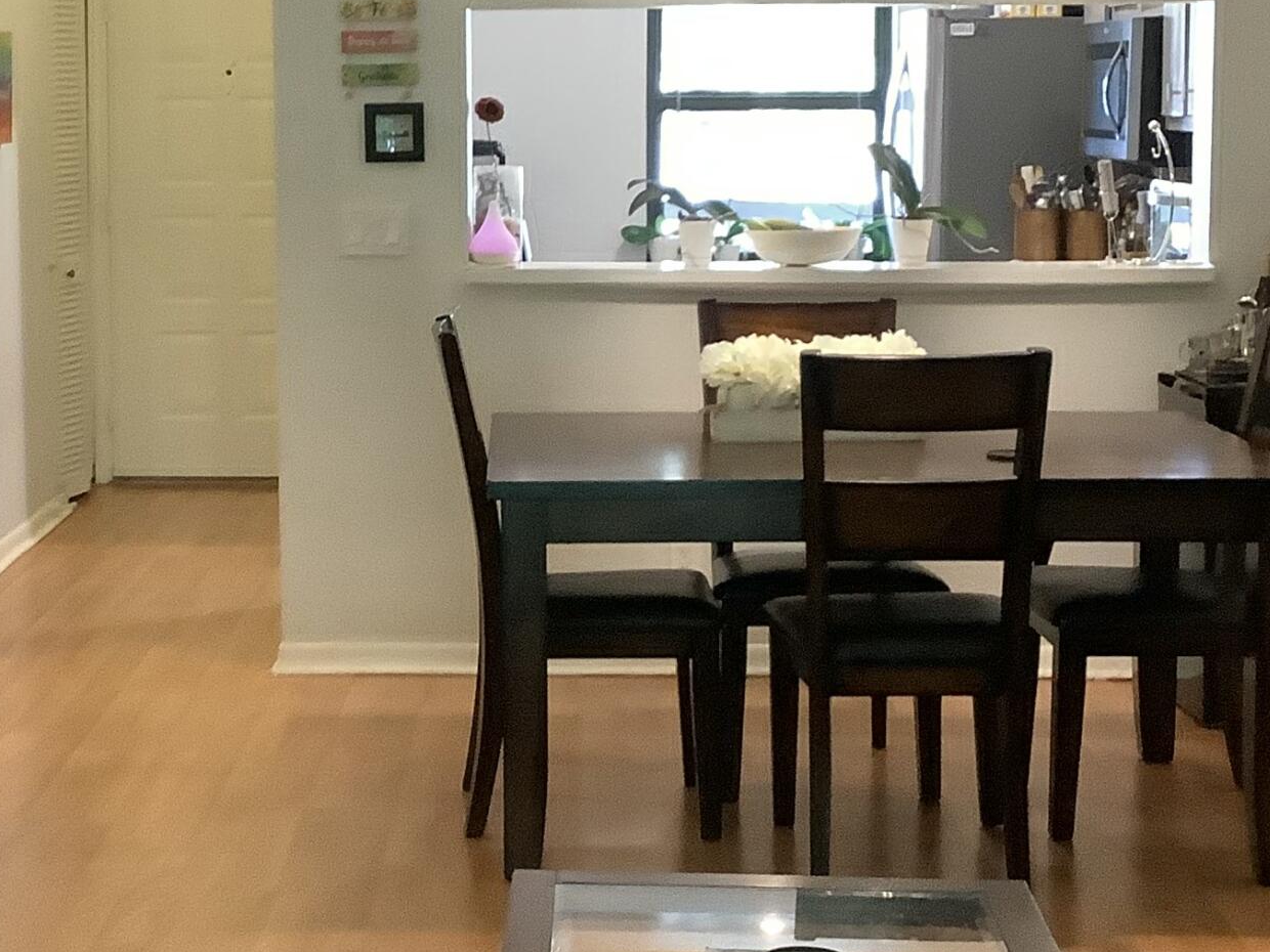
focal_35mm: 75
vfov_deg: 19.6
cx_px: 430
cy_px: 377
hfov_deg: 25.9
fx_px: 2752
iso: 640
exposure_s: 1/30
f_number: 2.4
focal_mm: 3.3
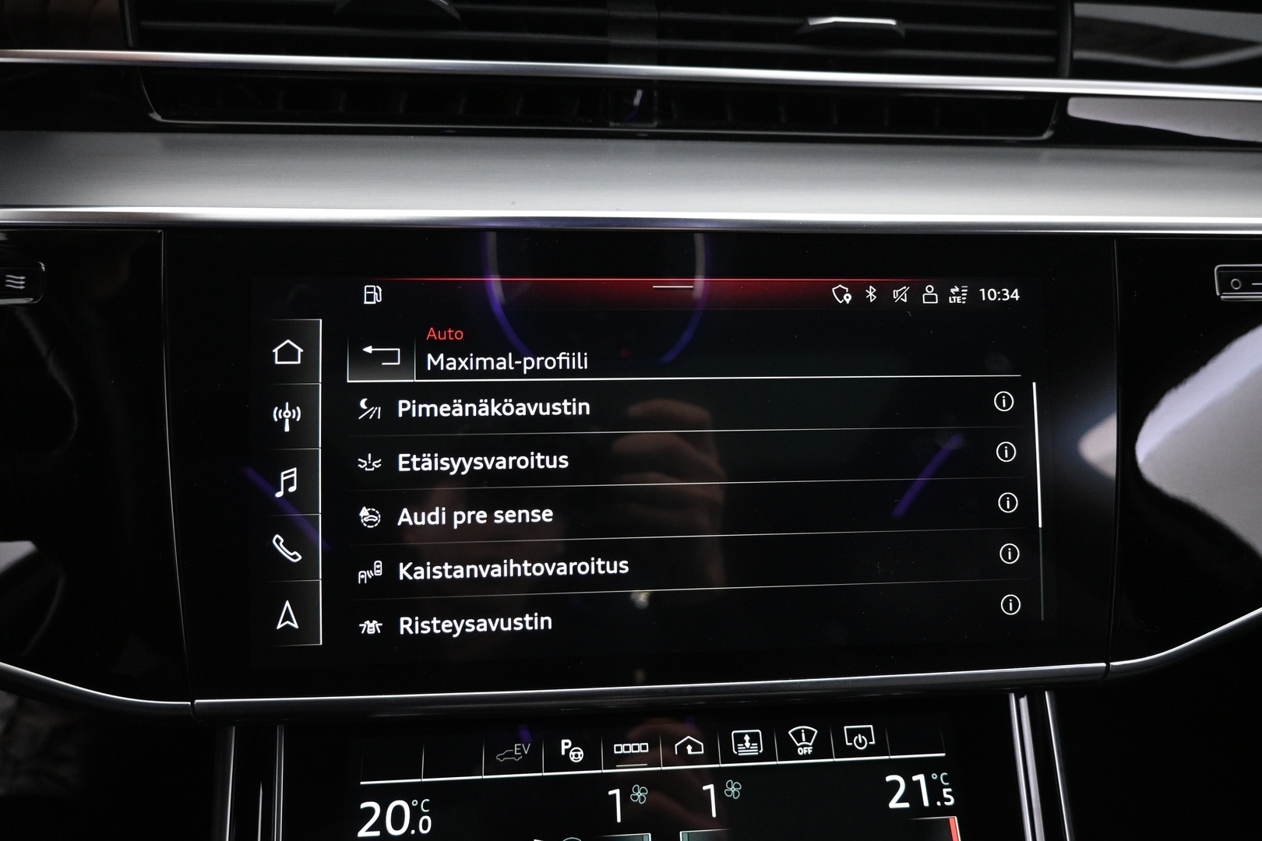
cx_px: 631
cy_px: 420
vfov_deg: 53.1
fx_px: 841
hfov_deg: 73.7
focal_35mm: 24
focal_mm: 16
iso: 1600
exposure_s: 1/25
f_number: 3.5
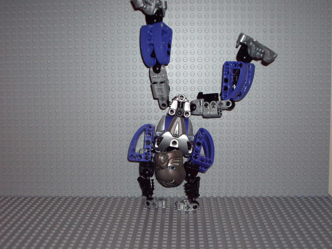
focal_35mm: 55
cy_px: 124
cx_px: 166
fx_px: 528
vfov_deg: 26.6
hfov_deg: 34.9
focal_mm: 9
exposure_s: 1/60
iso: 200
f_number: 3.3
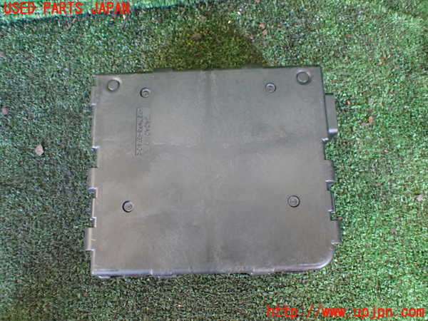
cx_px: 214
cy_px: 160
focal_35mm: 30
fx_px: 371
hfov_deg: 60.0
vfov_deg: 46.8
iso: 800
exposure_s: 1/60
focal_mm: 5.4
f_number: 2.3
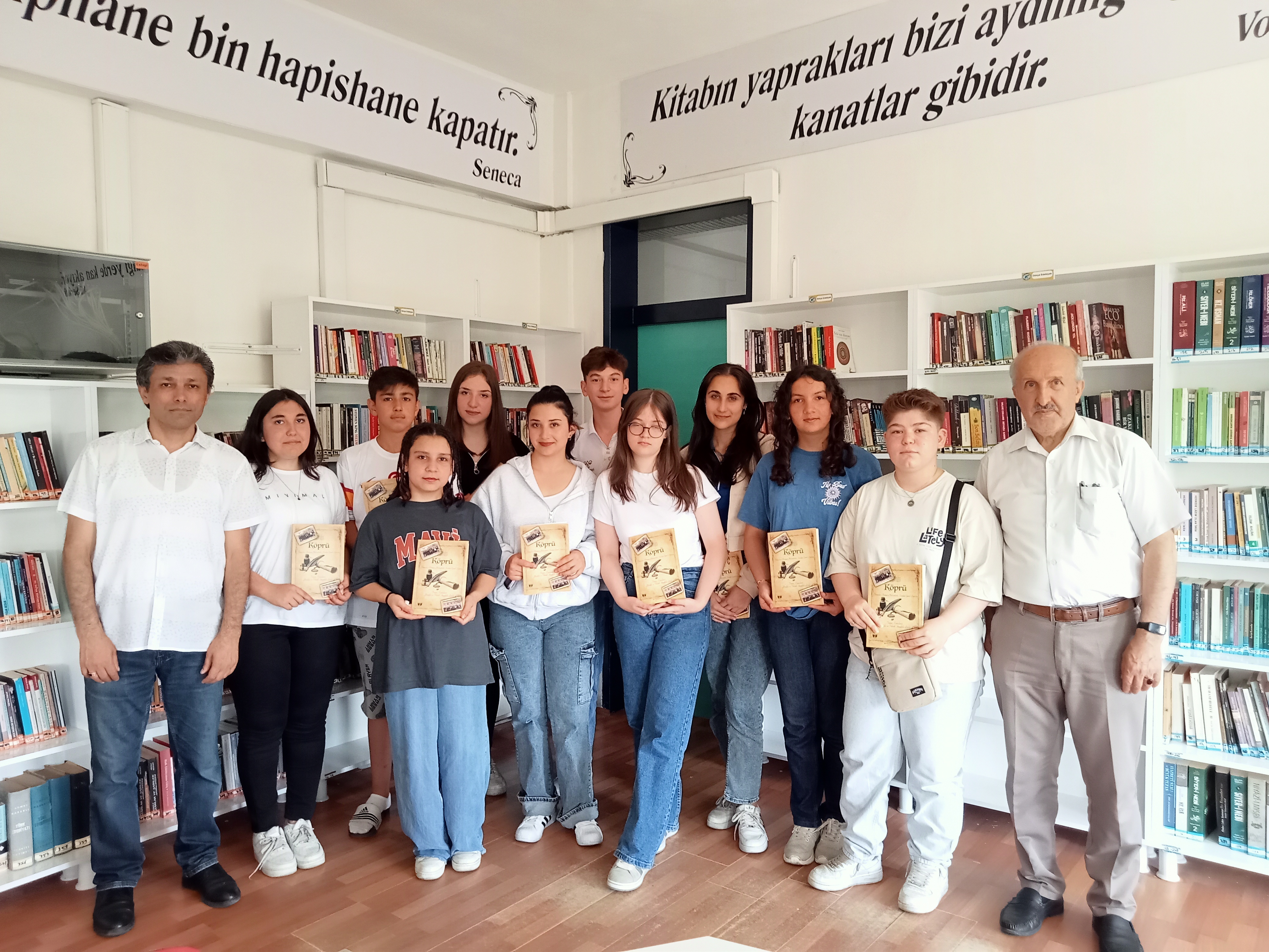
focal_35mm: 28
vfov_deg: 49.7
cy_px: 476
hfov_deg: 63.4
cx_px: 634
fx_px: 1026
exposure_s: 1/33.3
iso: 413
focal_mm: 3.46
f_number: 2.2
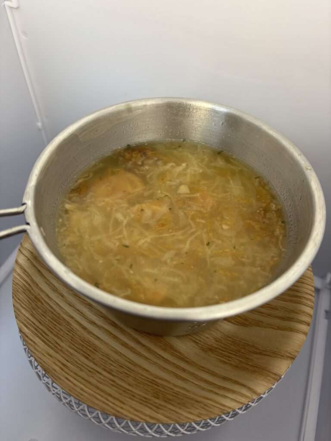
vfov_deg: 67.3
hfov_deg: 53.1
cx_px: 166
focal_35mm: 26
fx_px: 331
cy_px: 220
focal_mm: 5.96
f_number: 1.6
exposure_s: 1/60
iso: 125
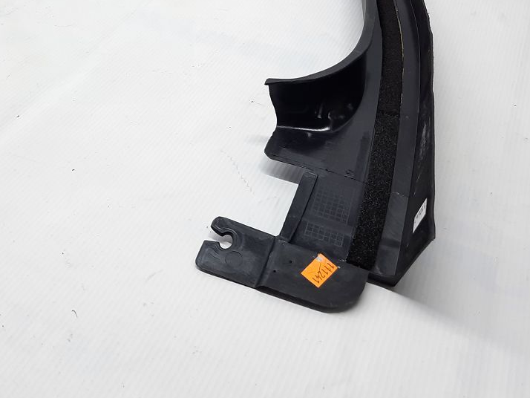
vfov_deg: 33.7
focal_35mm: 42
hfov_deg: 44.3
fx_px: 643
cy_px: 104
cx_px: 190
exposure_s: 1/50
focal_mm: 4.6
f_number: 2
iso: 80
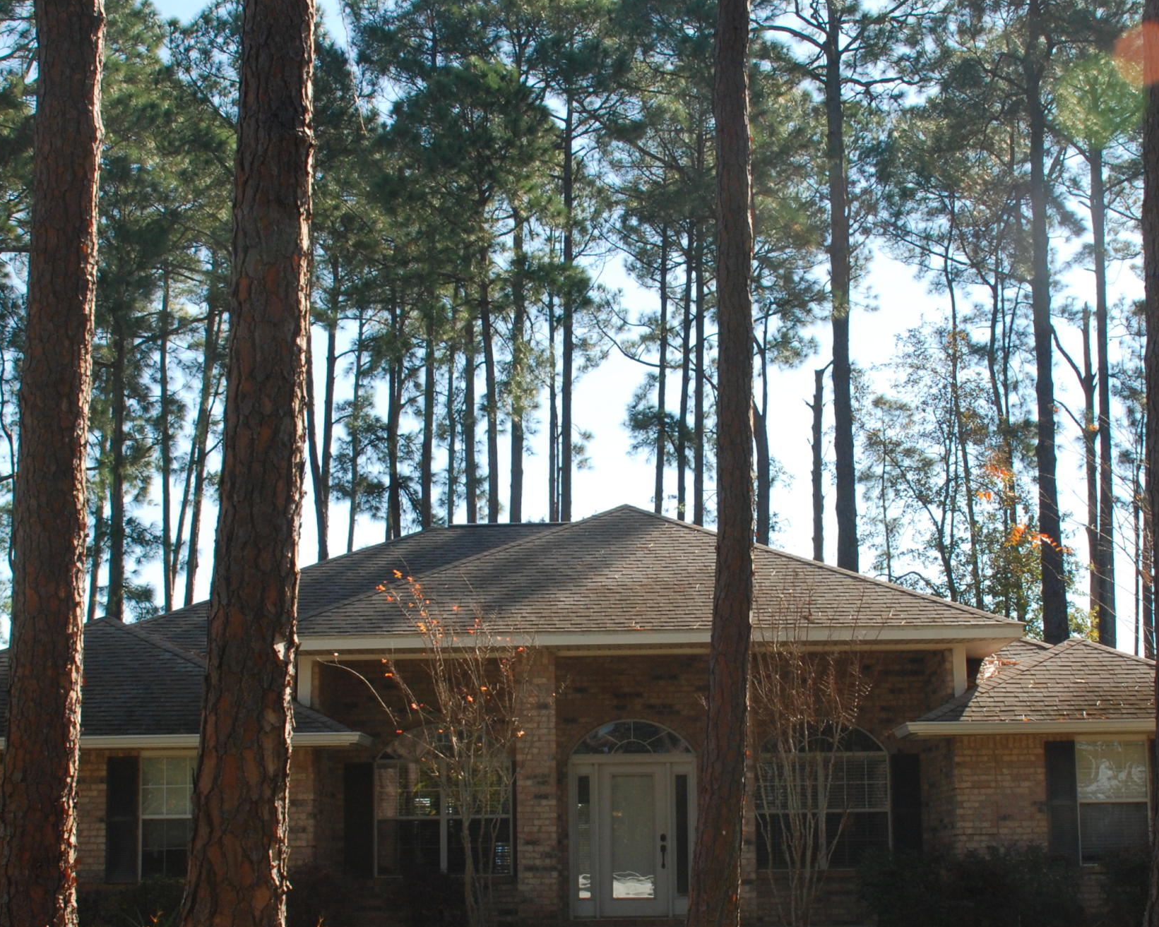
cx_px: 621
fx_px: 2298
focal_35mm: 67
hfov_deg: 28.3
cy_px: 578
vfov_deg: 22.8
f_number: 10
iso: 250
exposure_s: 1/160
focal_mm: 26
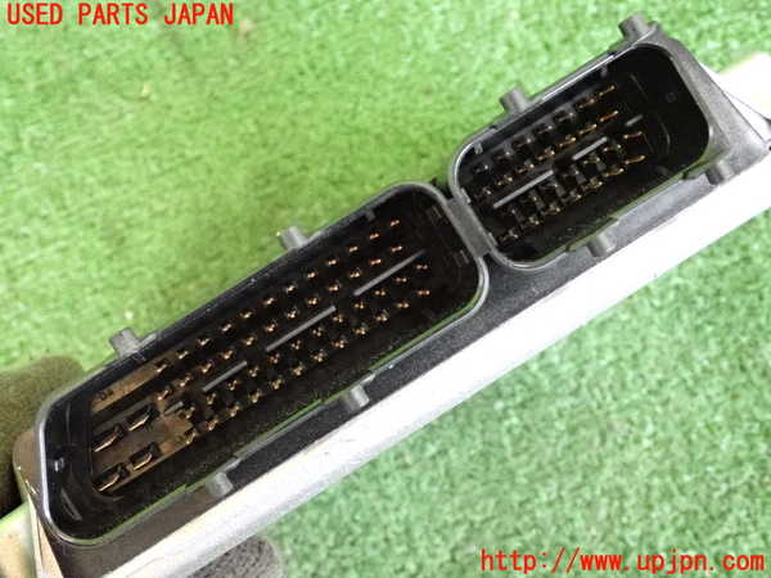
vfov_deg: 30.9
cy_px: 289
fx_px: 1047
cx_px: 386
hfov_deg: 40.4
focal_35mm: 47
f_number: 3.1
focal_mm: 8.4
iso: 4000
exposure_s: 1/125
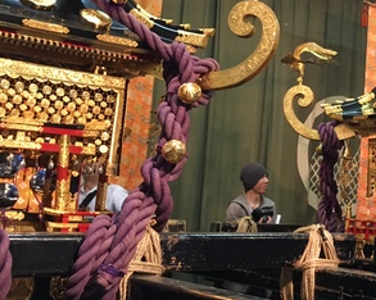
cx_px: 390
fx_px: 656
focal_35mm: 59
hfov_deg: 29.5
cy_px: 112
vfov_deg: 25.7
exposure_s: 1/17
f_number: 2.2
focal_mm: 4.15
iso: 200
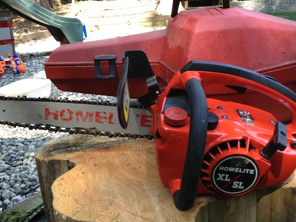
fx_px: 376
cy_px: 118
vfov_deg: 32.9
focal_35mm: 44
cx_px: 141
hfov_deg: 42.9
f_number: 2.4
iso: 50
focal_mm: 4.28
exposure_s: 1/138
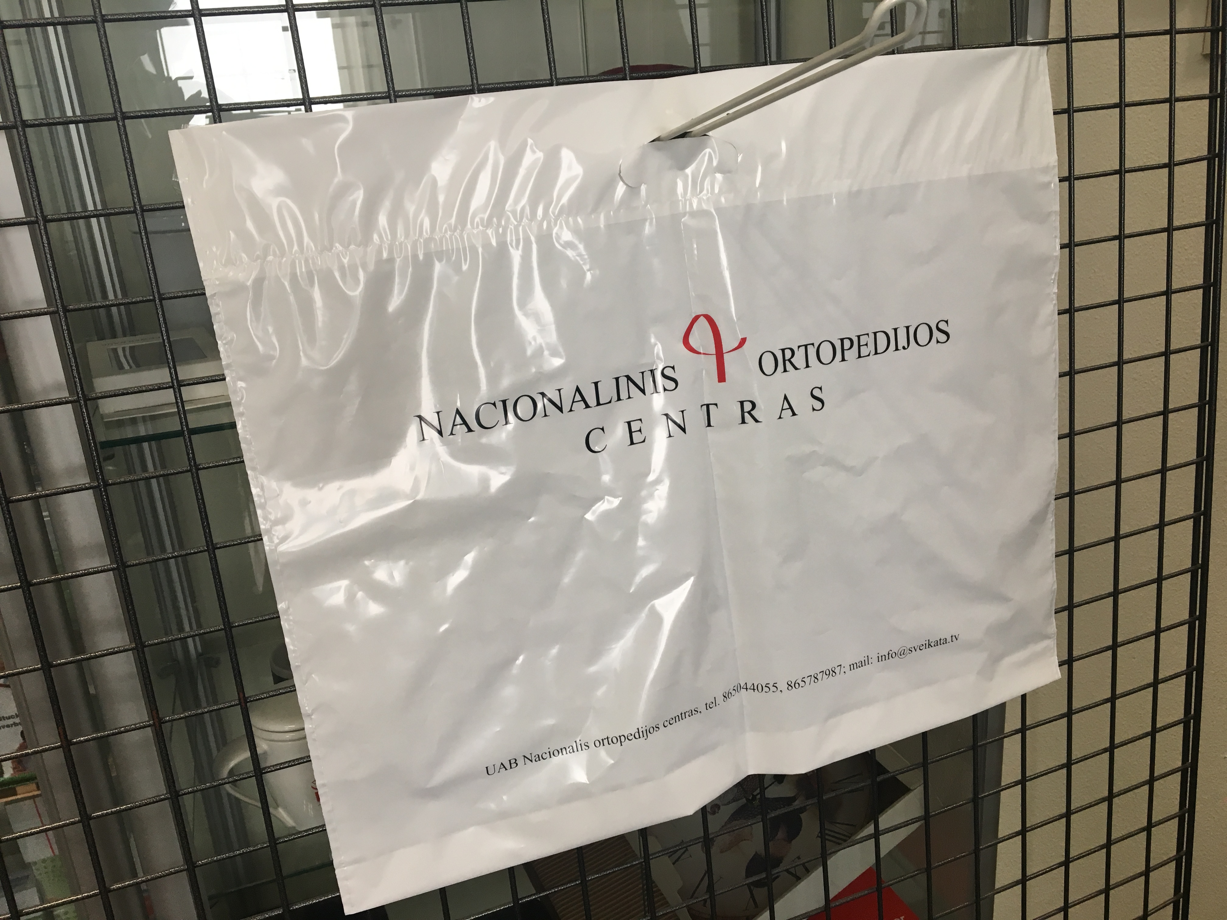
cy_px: 460
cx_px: 614
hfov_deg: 61.7
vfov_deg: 48.2
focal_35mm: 29
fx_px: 1028
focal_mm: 4.15
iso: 40
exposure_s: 1/33
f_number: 2.2
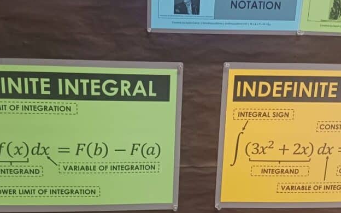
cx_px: 184
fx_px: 437
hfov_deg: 42.6
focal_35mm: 47
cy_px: 120
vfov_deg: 27.4
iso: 320
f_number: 1.8
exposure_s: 1/24
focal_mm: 4
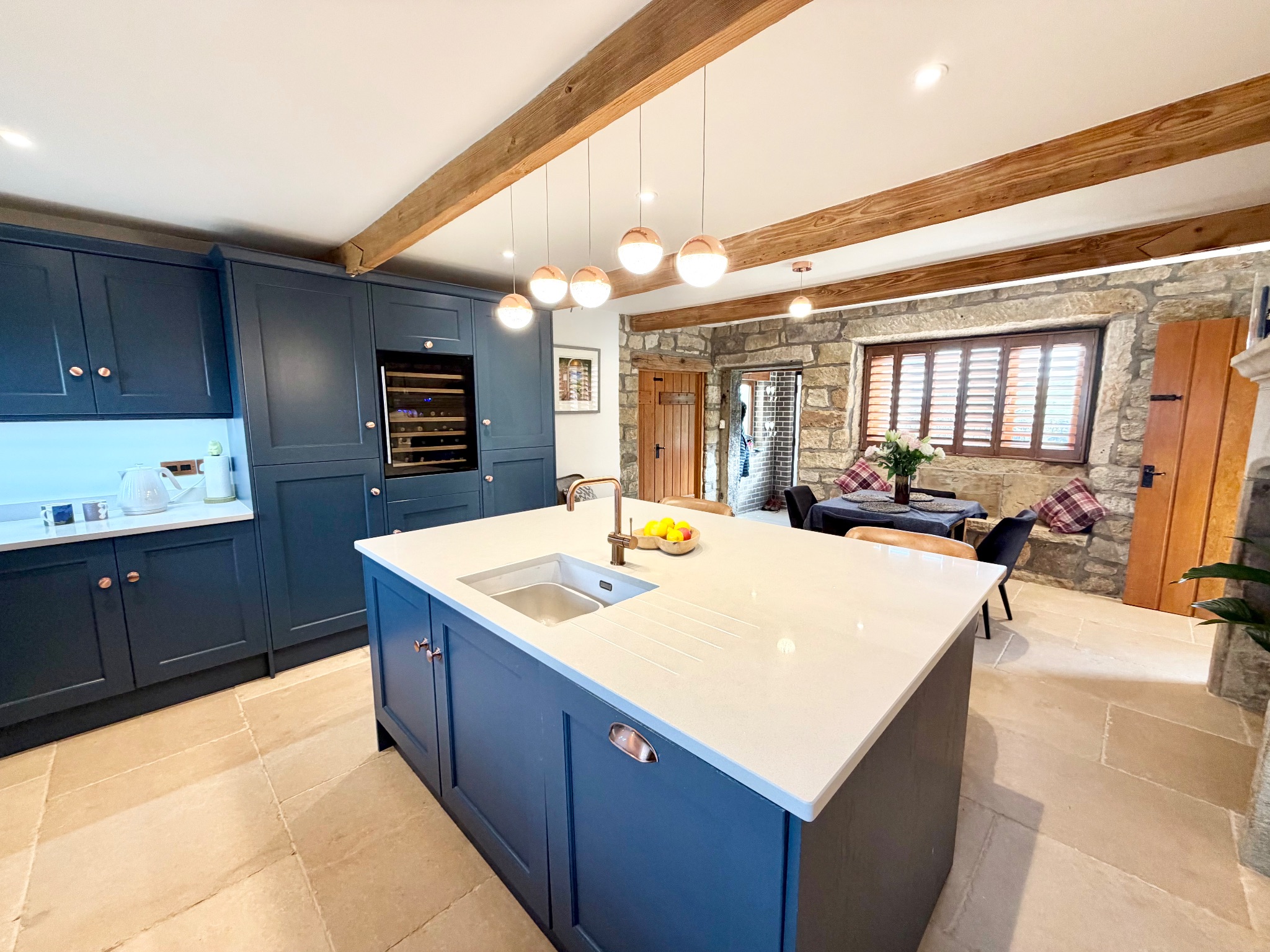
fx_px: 514
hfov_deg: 102.1
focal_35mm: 14
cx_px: 635
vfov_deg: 85.7
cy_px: 476
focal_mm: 2.22
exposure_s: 1/100
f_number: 2.2
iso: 200
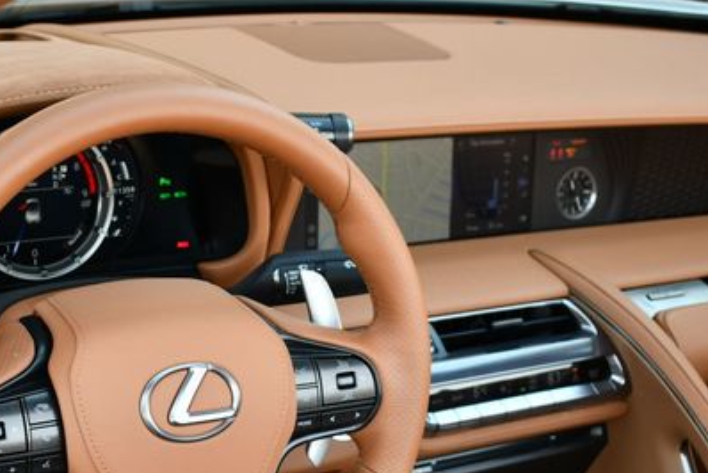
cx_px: 233
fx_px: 1456
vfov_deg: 18.3
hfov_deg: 27.2
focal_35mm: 74
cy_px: 379
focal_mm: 23
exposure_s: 1/250
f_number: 3.8
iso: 400
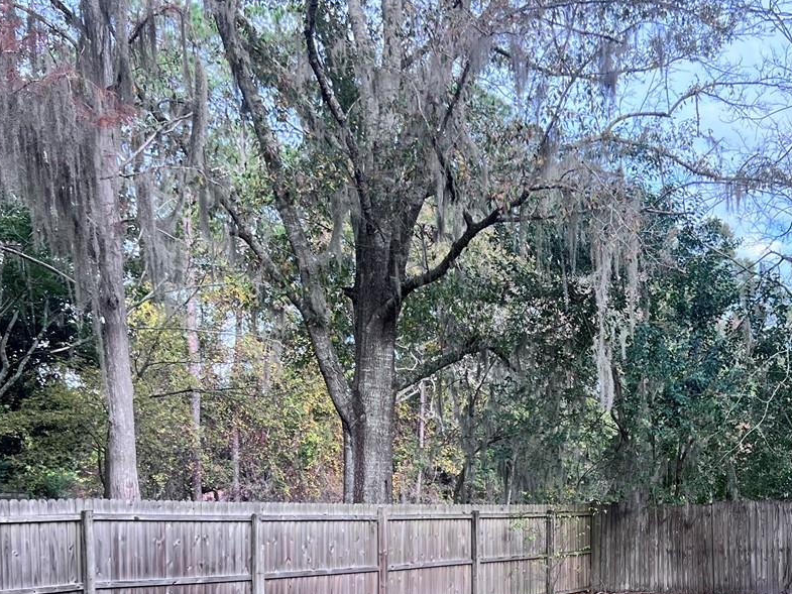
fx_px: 1213
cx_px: 649
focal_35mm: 53
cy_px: 565
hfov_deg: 34.9
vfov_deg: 26.4
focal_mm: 5.7
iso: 50
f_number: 1.5
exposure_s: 1/473
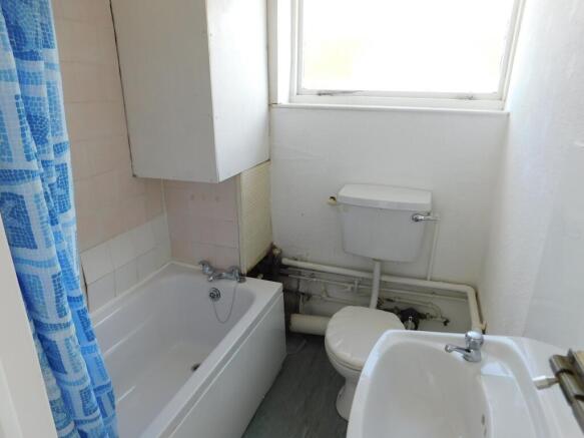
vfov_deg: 58.9
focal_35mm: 23
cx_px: 292
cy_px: 219
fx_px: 388
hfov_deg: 73.9
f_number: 3
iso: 125
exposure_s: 1/100
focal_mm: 4
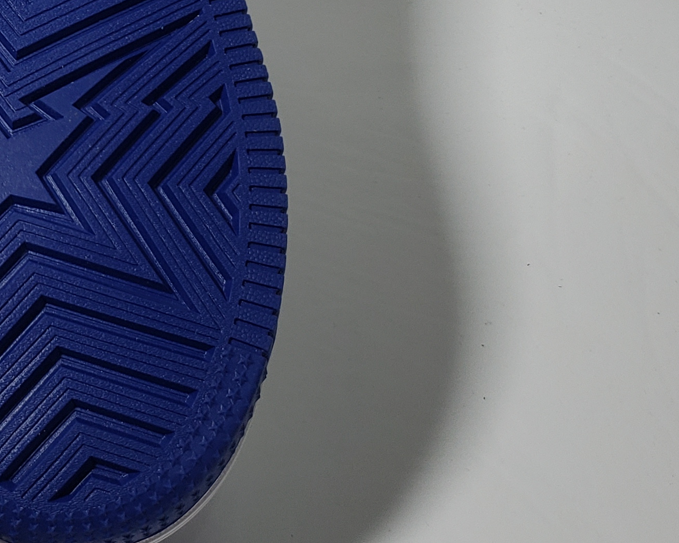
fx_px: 1567
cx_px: -106
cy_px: 33
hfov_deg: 22.7
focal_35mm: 78
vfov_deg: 19.2
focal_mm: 4.3
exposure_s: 1/419
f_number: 1.5
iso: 50
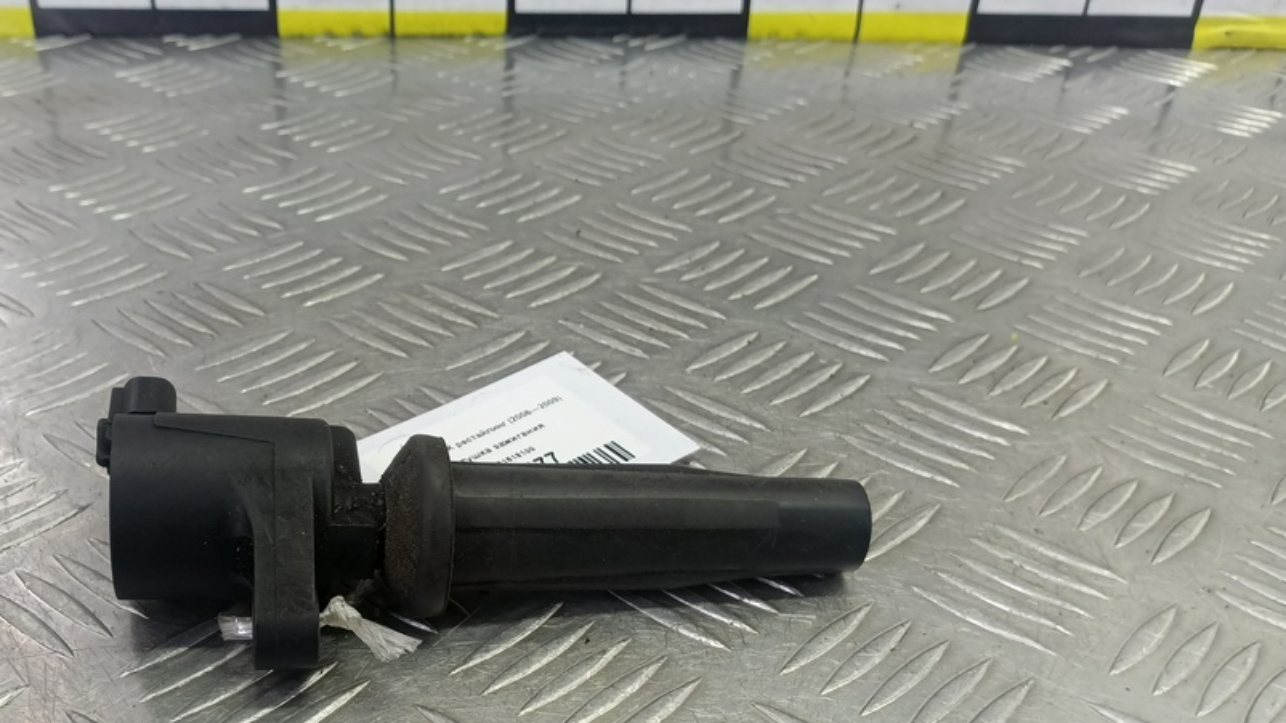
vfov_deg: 35.4
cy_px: 587
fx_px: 1091
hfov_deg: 60.1
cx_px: 473
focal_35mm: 32
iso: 143
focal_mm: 4.11
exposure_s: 1/50
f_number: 1.6
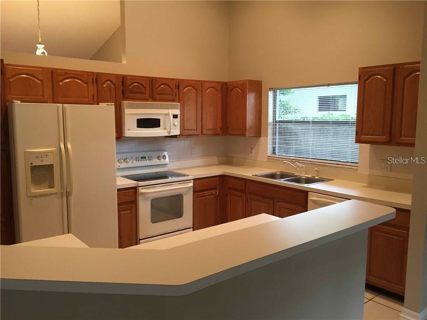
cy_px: 160
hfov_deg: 61.7
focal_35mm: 29
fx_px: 358
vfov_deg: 48.2
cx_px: 214
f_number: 2.2
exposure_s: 1/30
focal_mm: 4.15
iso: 125
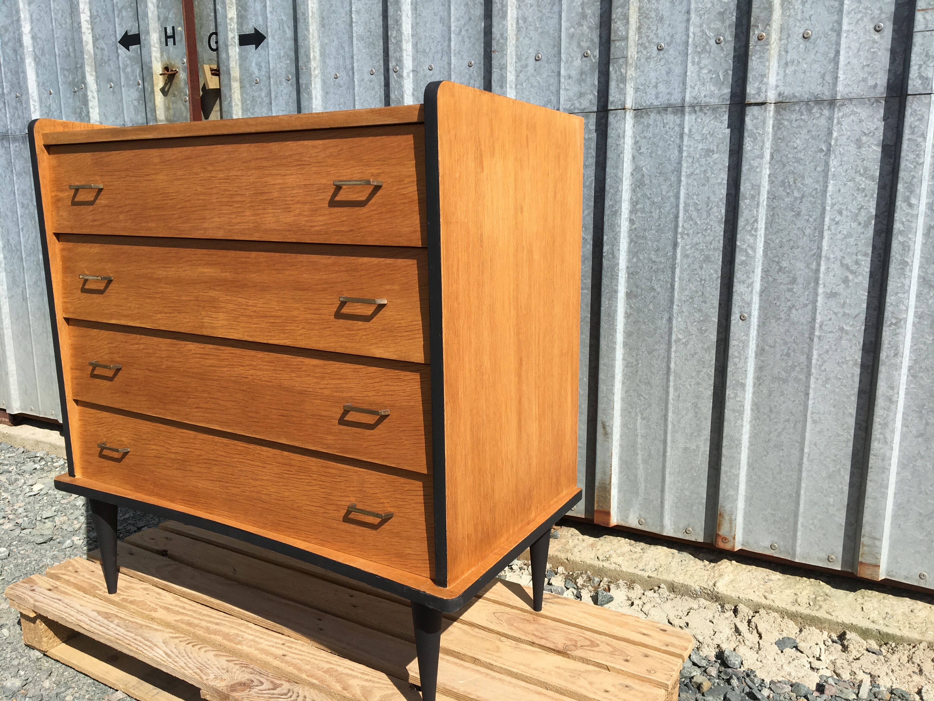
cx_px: 467
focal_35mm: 29
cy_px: 350
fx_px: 782
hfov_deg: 61.7
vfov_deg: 48.2
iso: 25
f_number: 2.2
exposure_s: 1/1672
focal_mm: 4.15
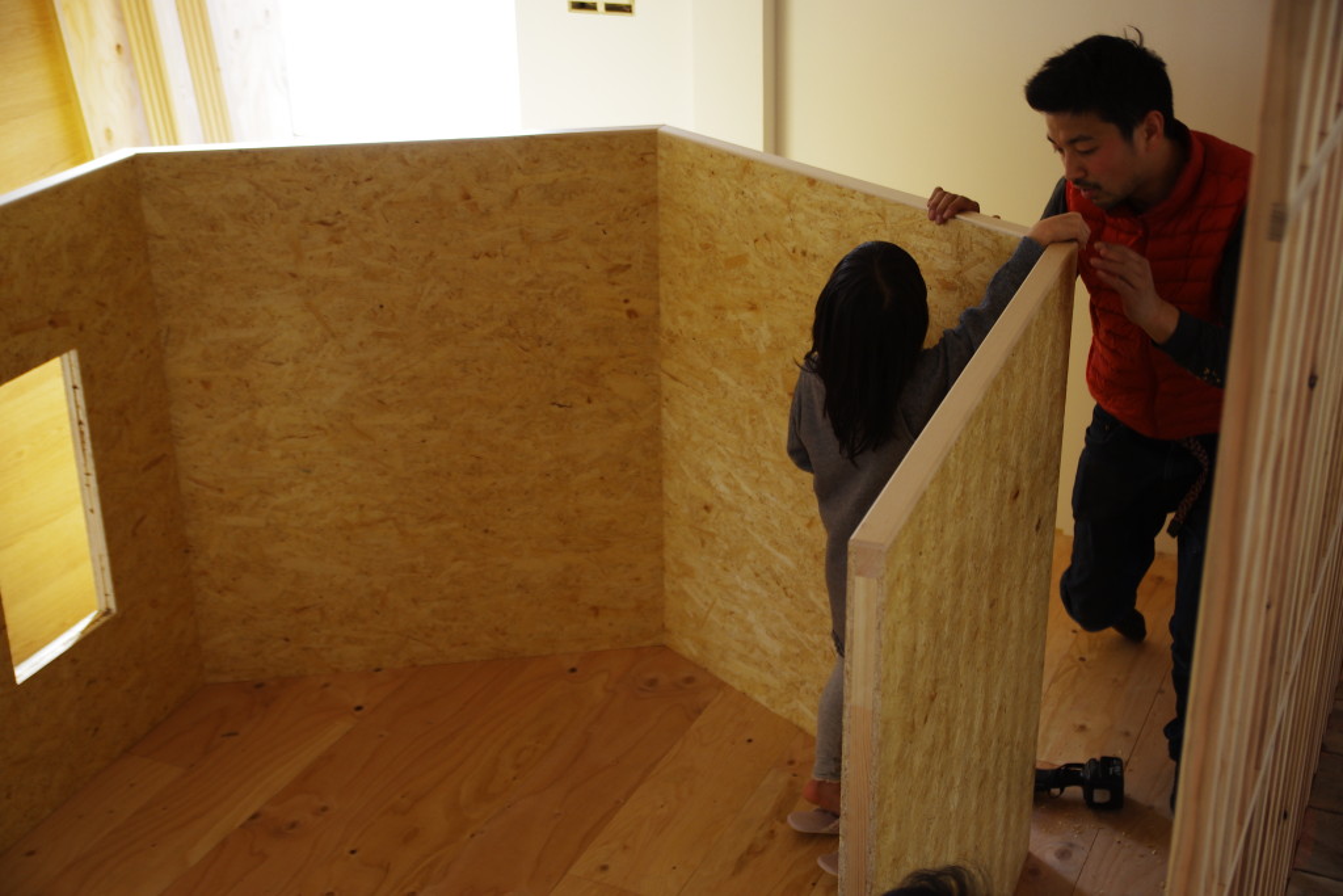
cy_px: 448
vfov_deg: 27.5
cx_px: 672
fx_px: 1828
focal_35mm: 49
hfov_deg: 40.3
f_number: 3.2
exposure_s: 1/160
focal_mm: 33
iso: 200
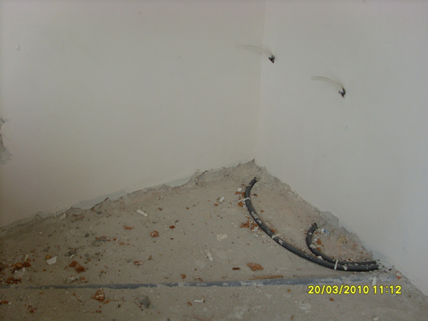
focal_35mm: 38
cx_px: 214
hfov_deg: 49.0
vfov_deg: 37.7
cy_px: 160
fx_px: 470
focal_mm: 6.3
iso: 80
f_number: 7.7
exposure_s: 1/90
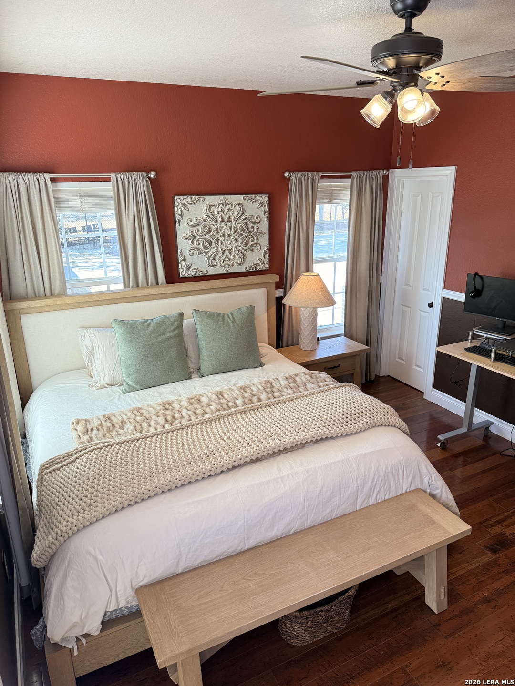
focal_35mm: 24
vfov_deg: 71.6
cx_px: 258
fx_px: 476
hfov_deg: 56.8
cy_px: 343
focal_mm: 6.76
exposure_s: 1/120
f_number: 1.78
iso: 250
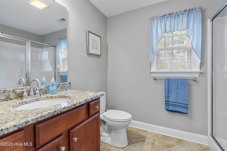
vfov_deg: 77.3
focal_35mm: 15
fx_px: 95
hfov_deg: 100.4
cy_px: 76
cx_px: 114
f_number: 4.5
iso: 100
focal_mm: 10
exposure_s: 1/3
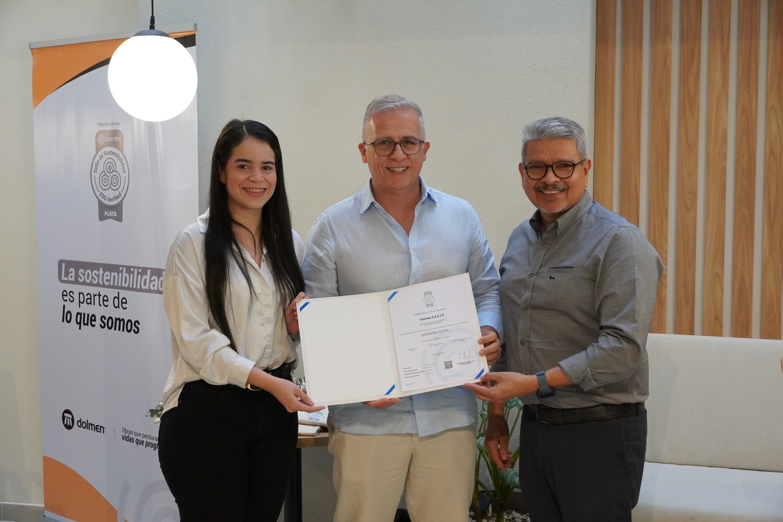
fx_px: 1077
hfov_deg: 40.0
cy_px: 261
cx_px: 392
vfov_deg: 27.3
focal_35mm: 50
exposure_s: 1/160
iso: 4000
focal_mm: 33
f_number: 4.5
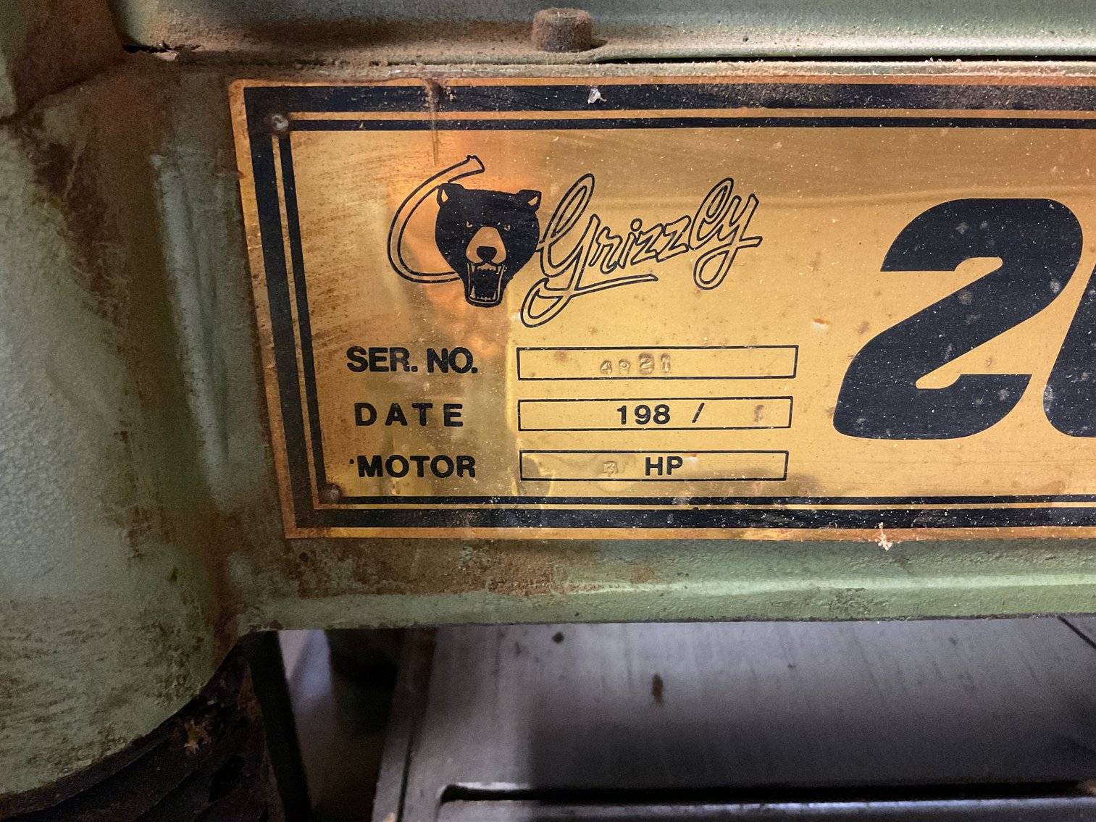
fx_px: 918
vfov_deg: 48.2
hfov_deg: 61.7
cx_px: 548
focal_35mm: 29
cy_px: 411
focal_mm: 3
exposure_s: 1/30
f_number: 1.8
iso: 500
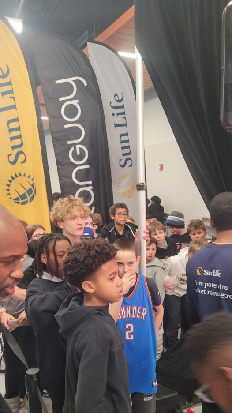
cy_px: 222
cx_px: 99
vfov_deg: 62.6
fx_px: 339
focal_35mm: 31
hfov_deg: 37.7
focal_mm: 5.4
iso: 320
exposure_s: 1/40
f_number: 1.8
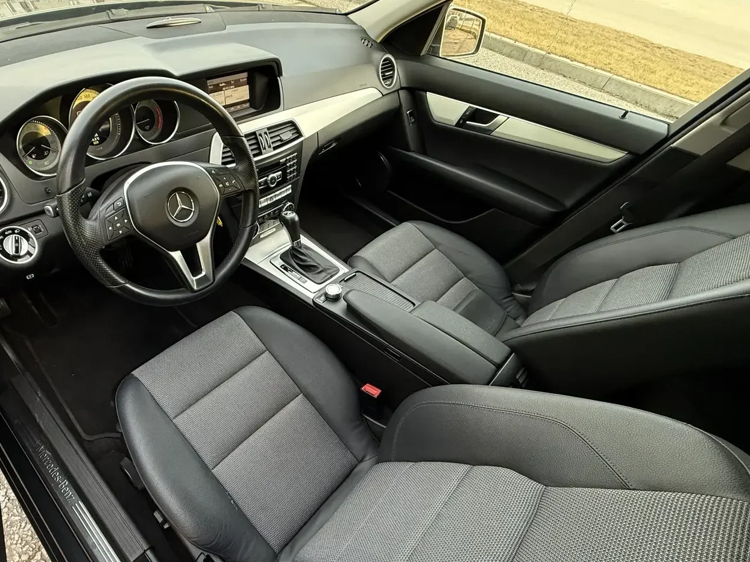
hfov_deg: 85.6
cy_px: 329
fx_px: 390
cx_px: 269
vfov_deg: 71.1
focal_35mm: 18
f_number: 2.2
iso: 320
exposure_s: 1/93
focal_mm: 2.22
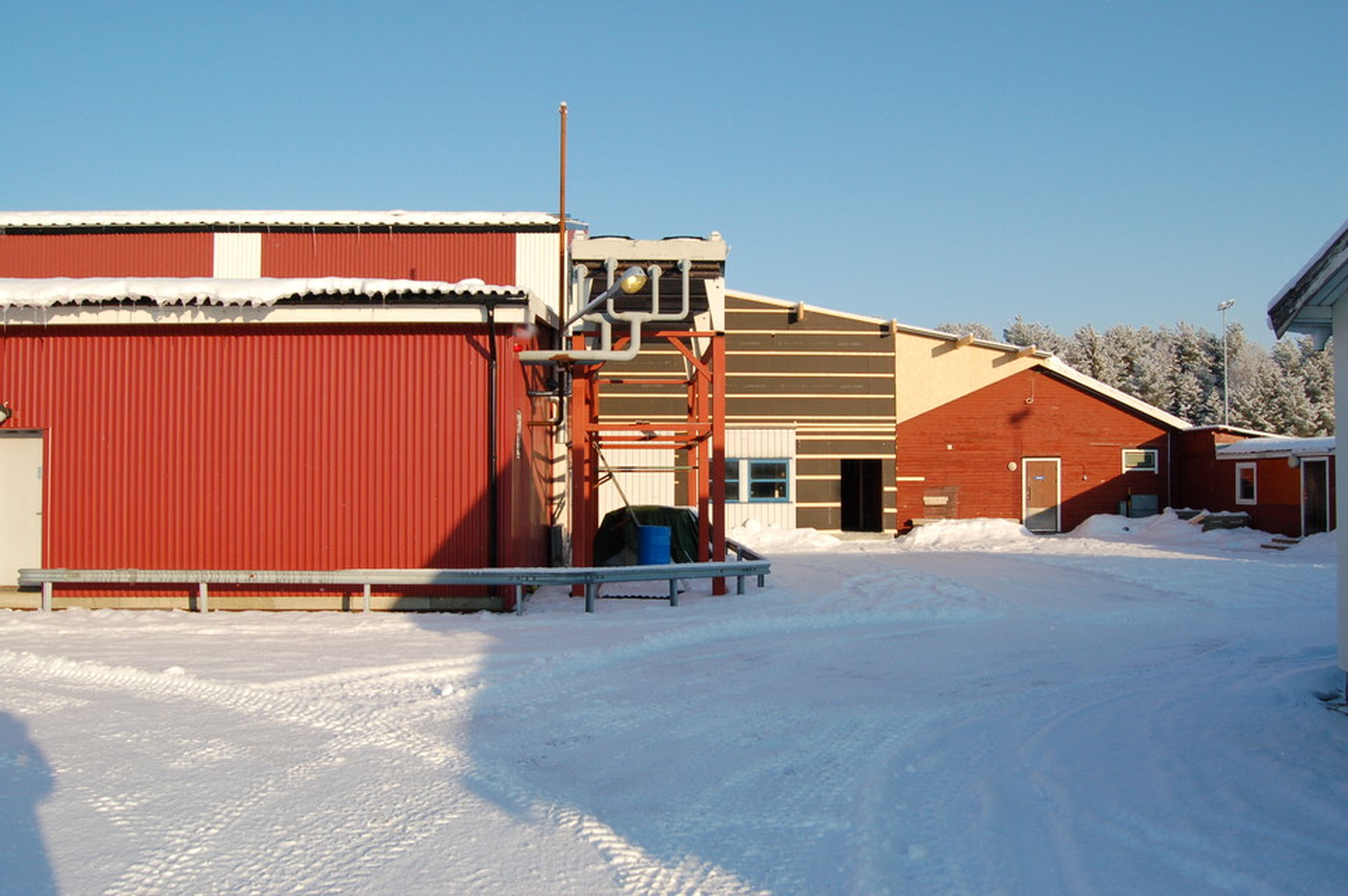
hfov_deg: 67.4
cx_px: 674
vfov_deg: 47.8
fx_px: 1010
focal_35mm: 27
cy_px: 448
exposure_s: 1/400
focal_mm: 18
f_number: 10
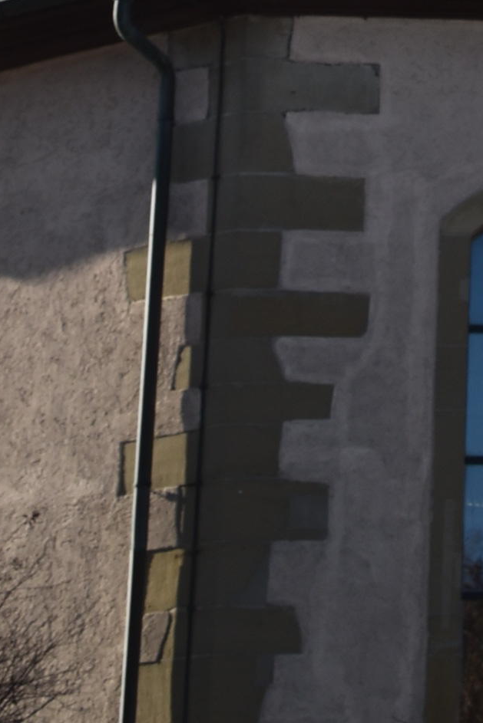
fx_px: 3742
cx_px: 910
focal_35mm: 186
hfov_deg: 7.2
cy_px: -608
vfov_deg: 10.4
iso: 100
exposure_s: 1/200
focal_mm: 26
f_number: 8
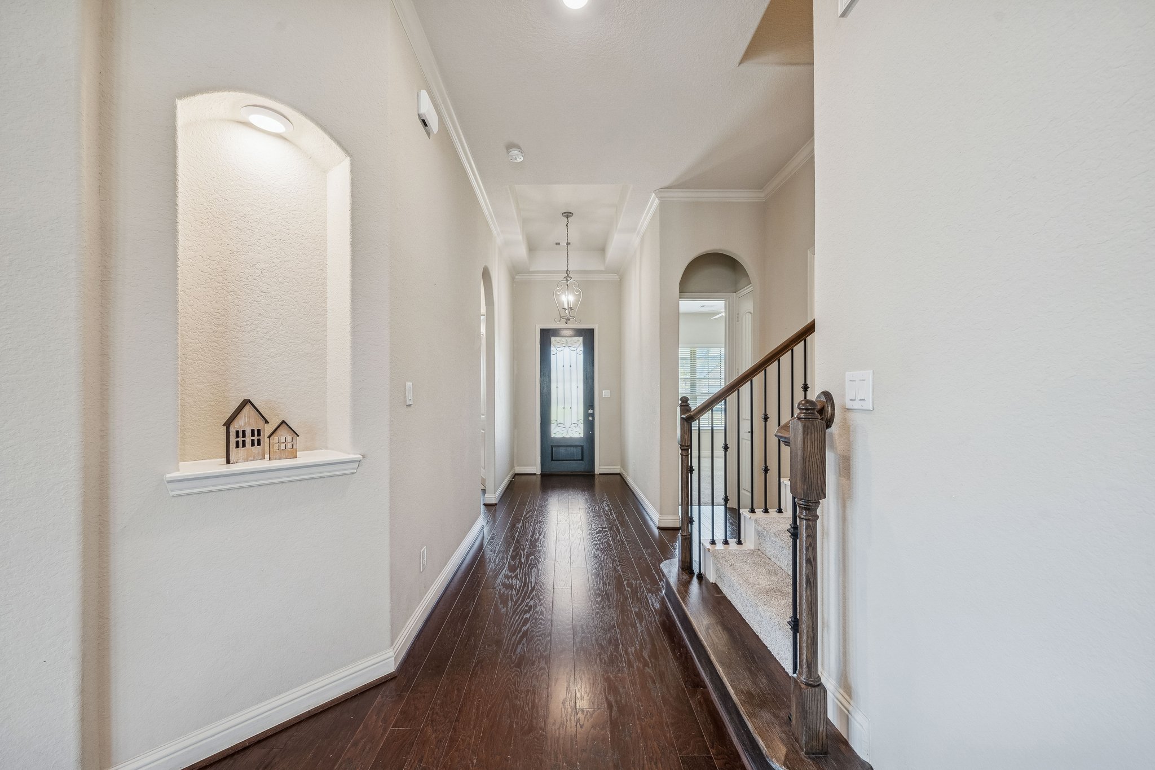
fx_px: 417
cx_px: 578
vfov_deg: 85.4
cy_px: 385
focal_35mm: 13
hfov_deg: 108.3
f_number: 8
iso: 640
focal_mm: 13
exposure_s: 1/13
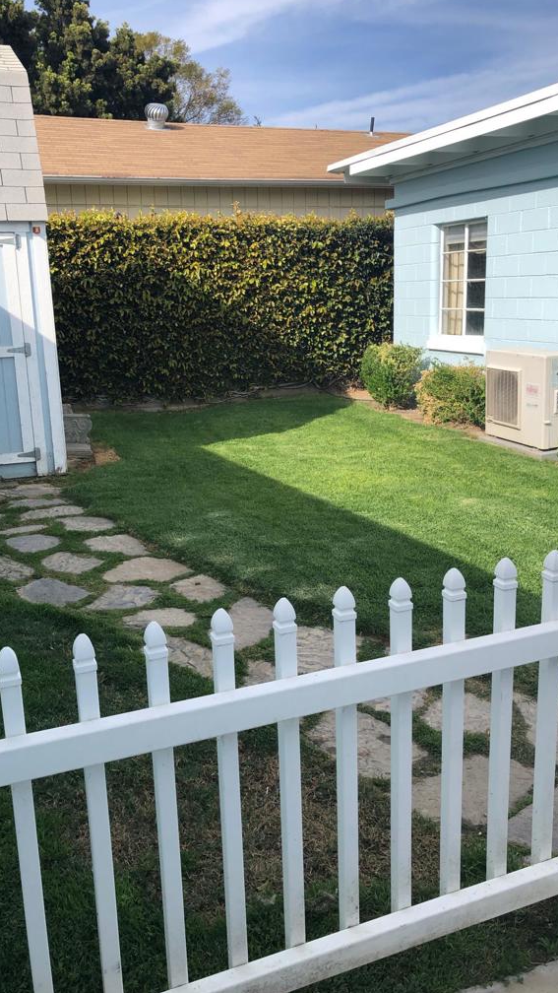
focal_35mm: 31
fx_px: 815
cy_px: 493
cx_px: 280
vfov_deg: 62.6
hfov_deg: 37.8
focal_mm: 4
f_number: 1.8
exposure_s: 1/1429
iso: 20
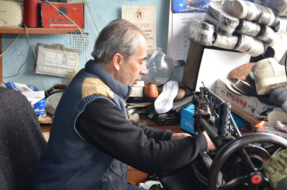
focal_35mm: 57
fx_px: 453
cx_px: 144
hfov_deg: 35.1
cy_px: 95
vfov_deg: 23.7
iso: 400
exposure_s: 1/60
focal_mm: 38
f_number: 4.2
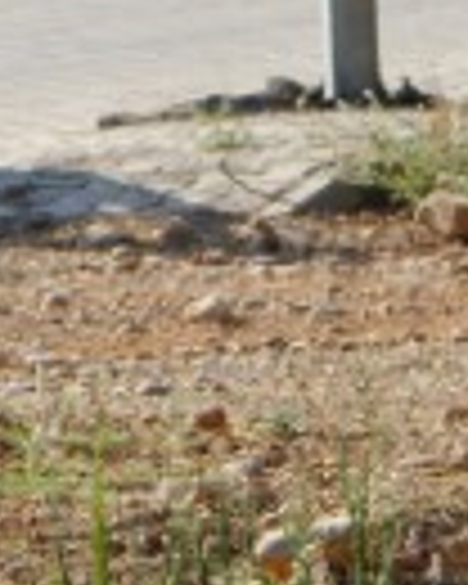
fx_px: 9072
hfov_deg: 3.0
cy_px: 205
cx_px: 374
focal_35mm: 524
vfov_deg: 3.7
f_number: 5
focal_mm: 70
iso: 100
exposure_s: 1/640
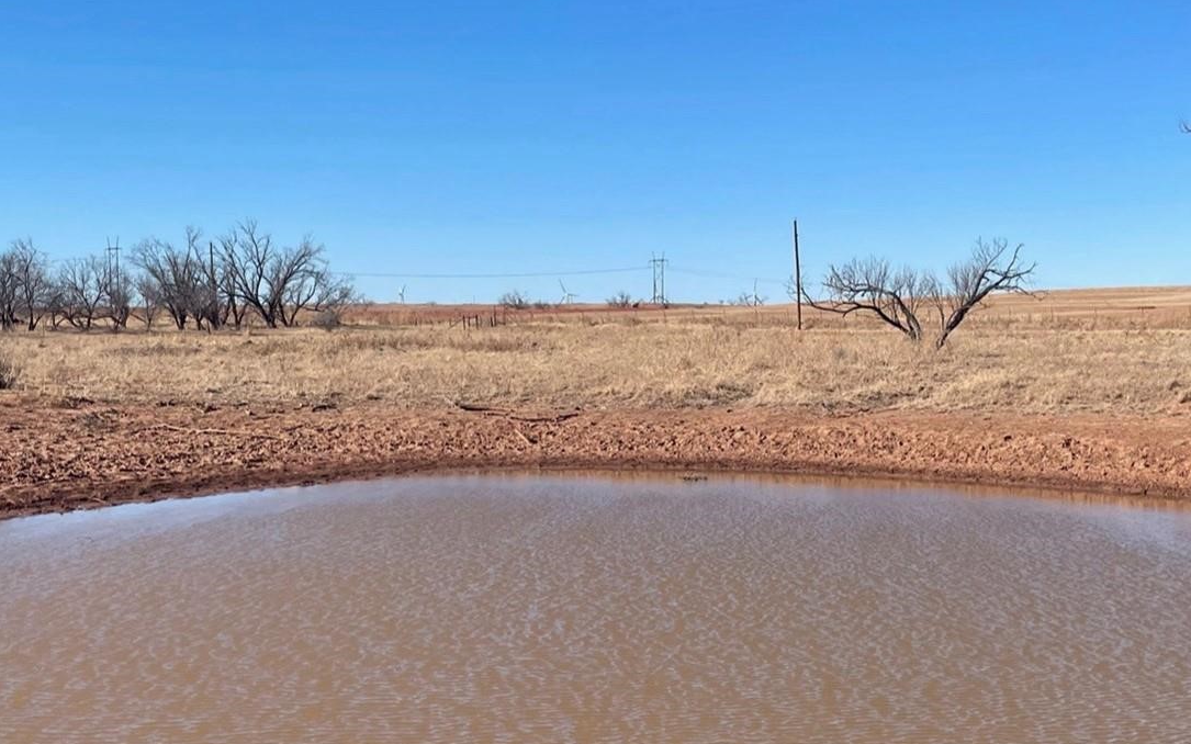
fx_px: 1688
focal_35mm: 52
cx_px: 735
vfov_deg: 24.8
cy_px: 453
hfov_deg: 38.7
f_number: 1.6
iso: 32
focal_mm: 4.2
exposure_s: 1/3731
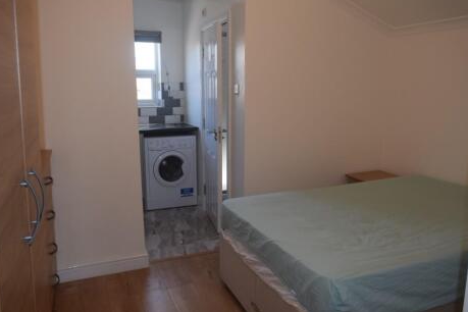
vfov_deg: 46.4
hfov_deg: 65.5
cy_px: 153
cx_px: 229
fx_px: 364
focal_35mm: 28
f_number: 5.6
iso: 640
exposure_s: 1/125
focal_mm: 18
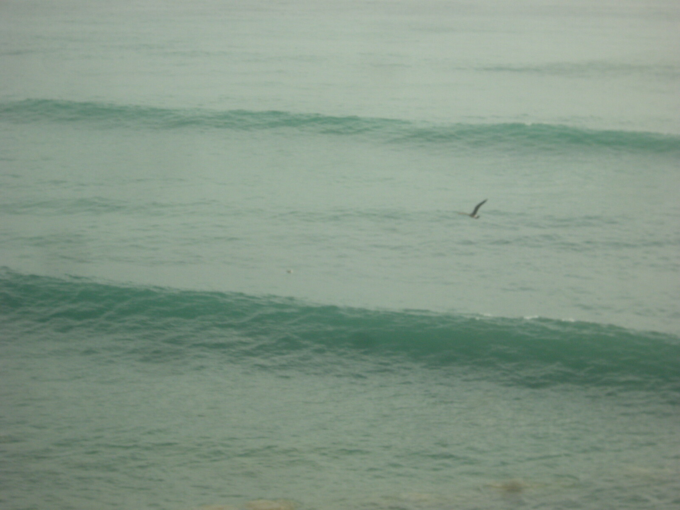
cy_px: 255
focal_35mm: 111
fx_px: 2180
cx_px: 340
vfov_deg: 13.3
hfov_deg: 17.7
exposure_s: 1/180
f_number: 15.4
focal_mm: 23.7
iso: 200
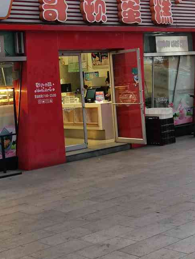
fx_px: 488
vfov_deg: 29.5
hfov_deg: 22.6
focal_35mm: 65
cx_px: 76
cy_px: 79
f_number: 1.4
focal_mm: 4.66
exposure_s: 1/60.2
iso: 200
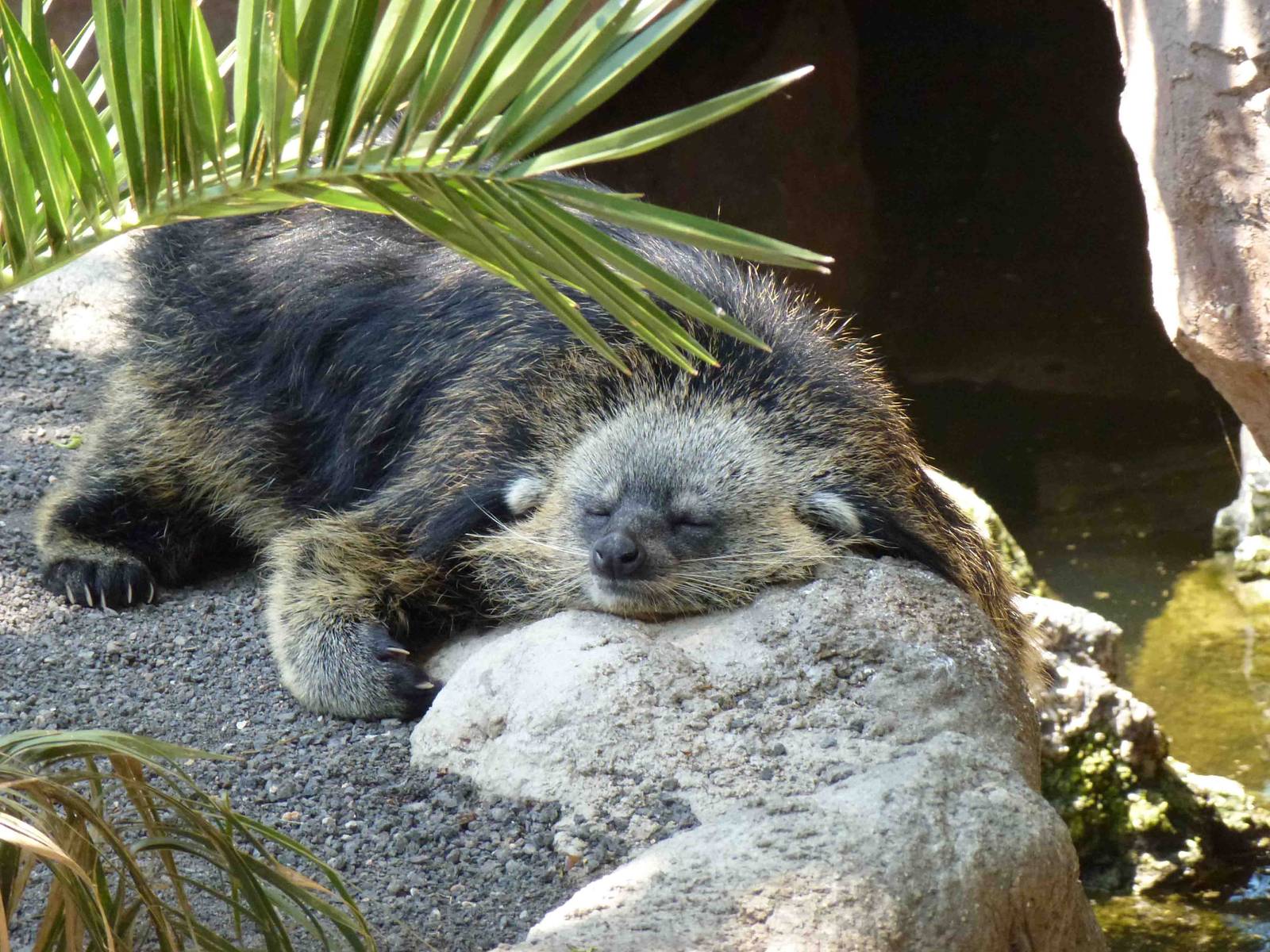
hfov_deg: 7.4
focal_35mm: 266
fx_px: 9759
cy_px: 476
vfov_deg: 5.6
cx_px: 635
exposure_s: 1/100
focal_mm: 47.7
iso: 400
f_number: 5.6
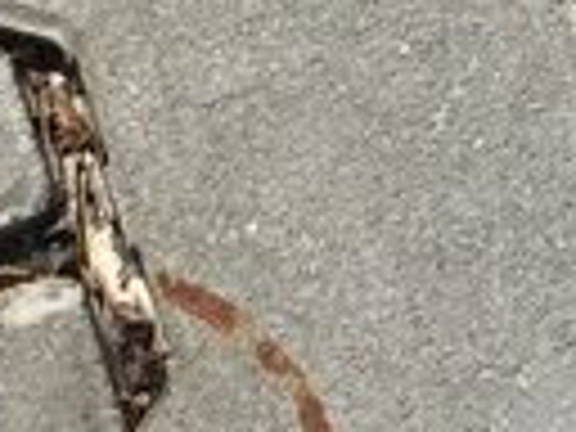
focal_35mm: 193
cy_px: -342
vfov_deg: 7.5
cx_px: 1156
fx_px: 3211
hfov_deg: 9.6
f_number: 2.4
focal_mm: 3.3
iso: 25
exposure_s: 1/1597
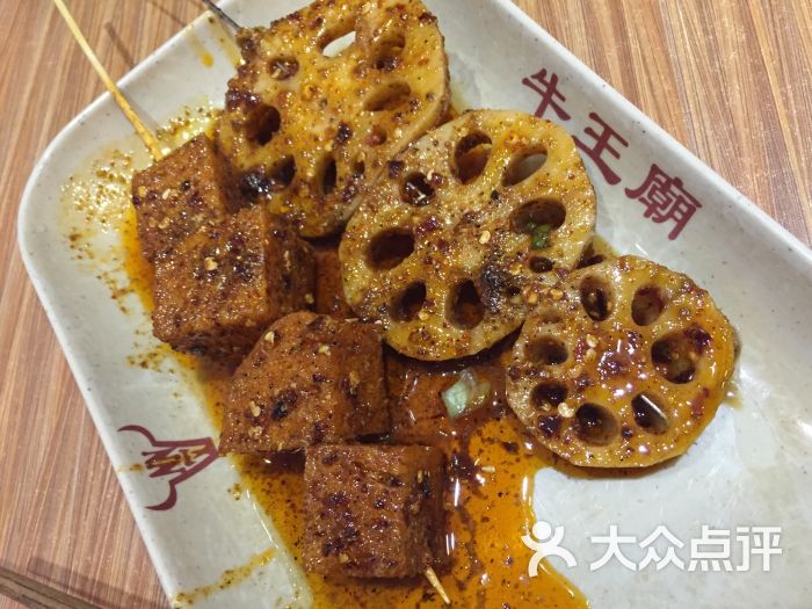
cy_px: 304
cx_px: 406
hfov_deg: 61.7
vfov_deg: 48.2
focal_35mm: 29
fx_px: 680
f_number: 2.2
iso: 250
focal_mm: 4.15
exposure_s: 1/20
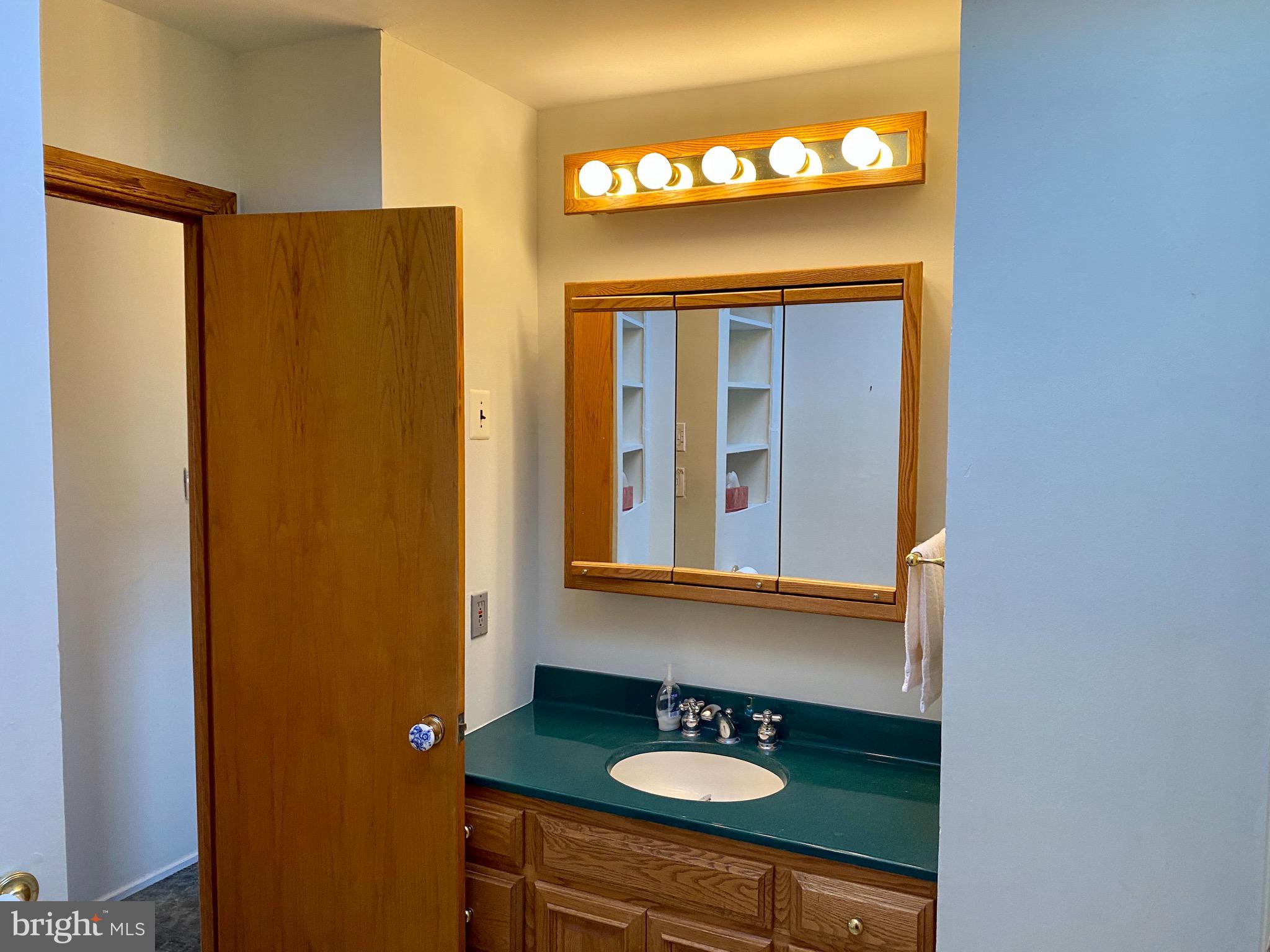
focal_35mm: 26
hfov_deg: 67.3
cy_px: 476
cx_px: 635
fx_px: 954
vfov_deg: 53.1
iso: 80
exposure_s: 1/60
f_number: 1.8
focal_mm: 4.25
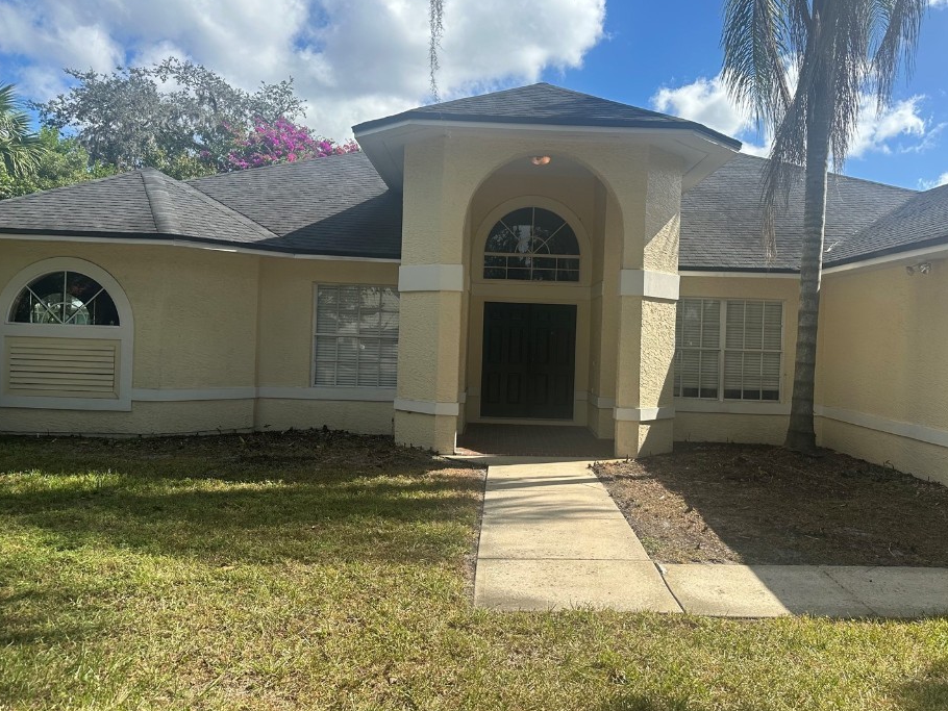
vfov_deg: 51.4
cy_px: 337
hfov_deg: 65.1
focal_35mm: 27
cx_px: 526
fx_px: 740
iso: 80
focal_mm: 6.86
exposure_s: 1/3356
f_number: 1.78
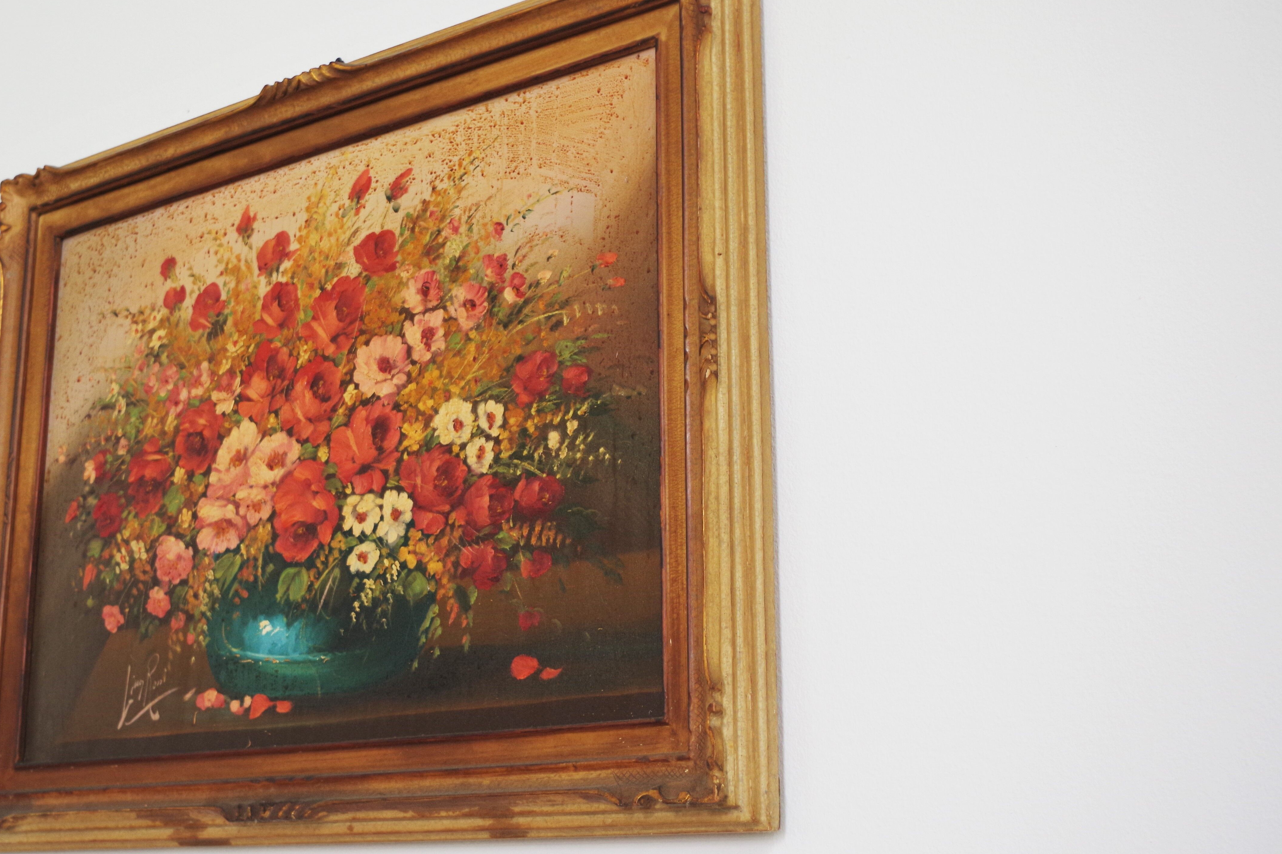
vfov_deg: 24.6
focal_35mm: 55
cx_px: 491
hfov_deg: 36.1
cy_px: 376
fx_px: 1958
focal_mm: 26.25
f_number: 4
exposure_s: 1/60
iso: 400
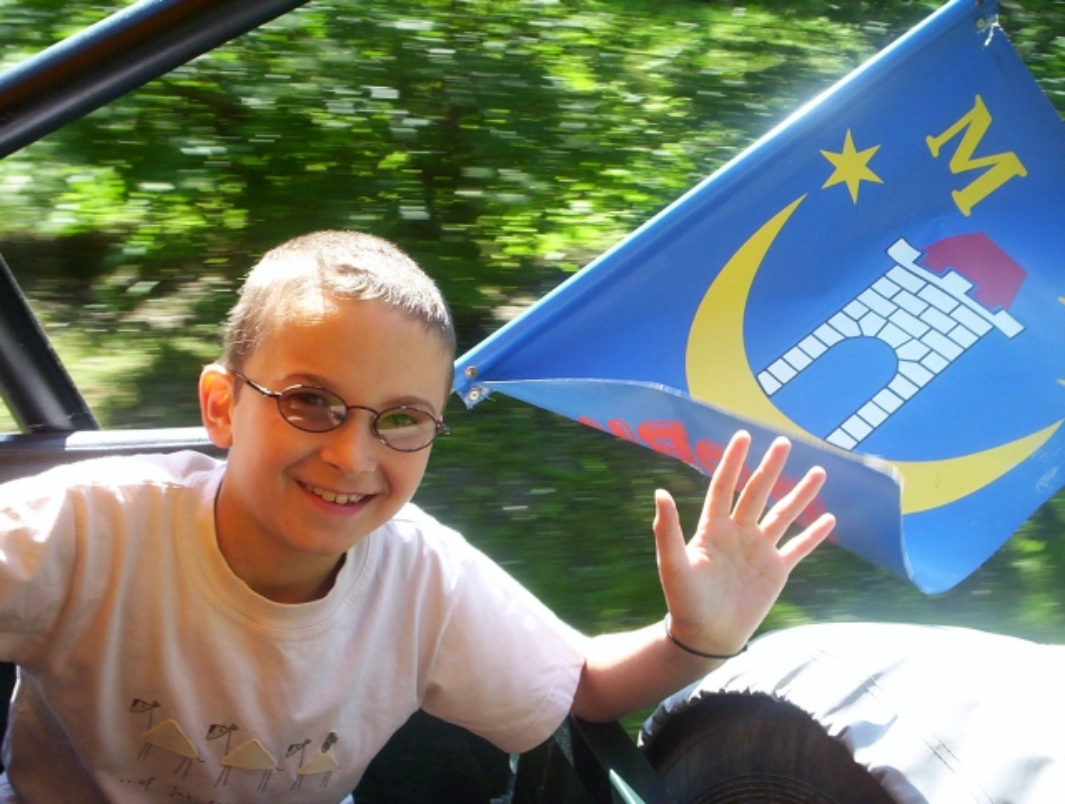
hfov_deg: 48.9
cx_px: 532
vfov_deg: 37.9
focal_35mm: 38
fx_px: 1172
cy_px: 402
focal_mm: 4.99
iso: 100
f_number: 4.5
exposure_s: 1/130
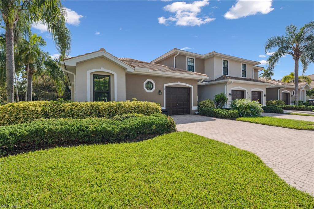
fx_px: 139
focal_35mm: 16
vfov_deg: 73.7
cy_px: 104
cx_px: 157
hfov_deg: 96.8
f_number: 9
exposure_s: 1/500
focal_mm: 16
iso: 200
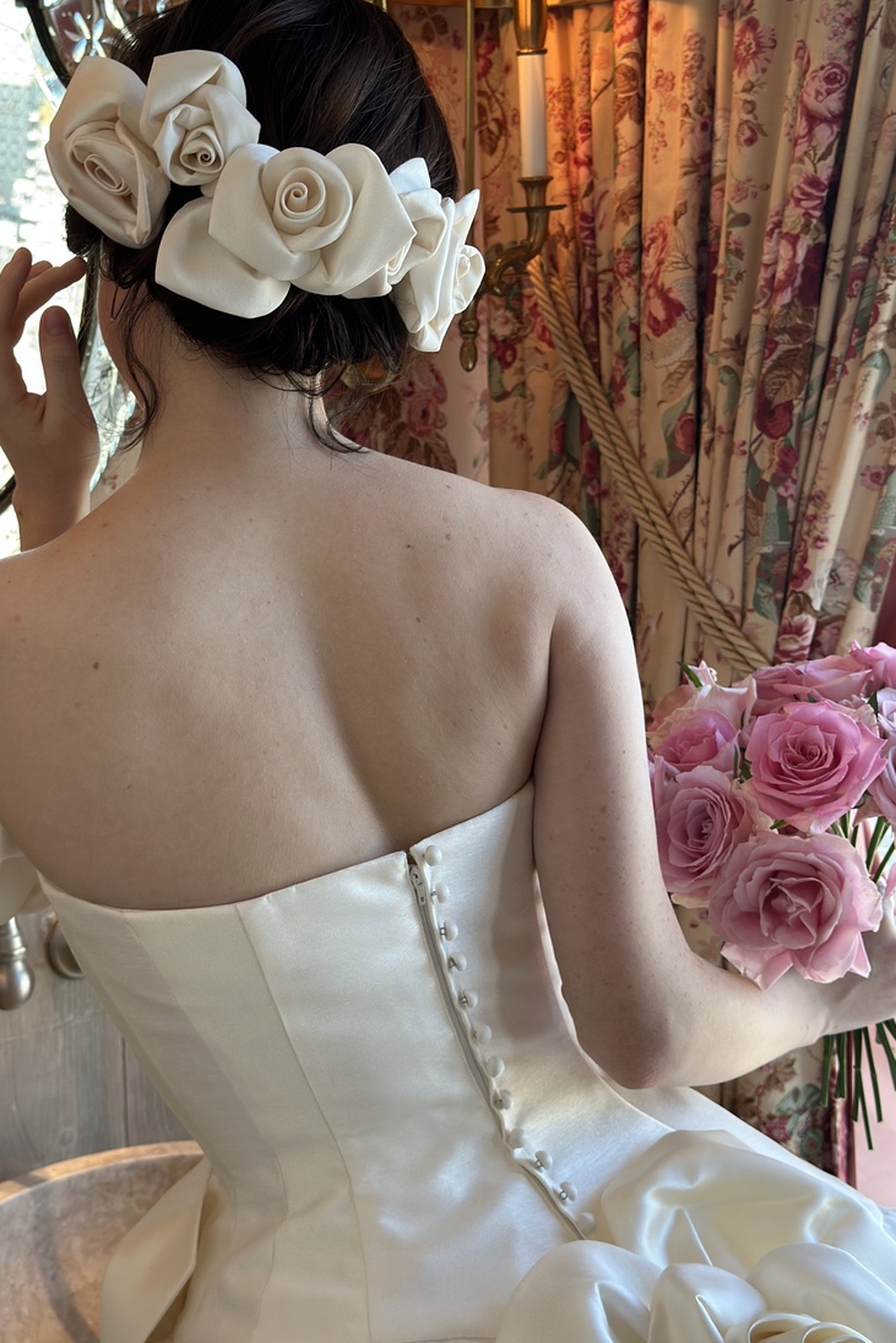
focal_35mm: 51
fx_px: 1903
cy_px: 663
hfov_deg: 26.5
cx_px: 403
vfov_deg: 38.9
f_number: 1.78
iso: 64
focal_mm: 6.86
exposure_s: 1/219
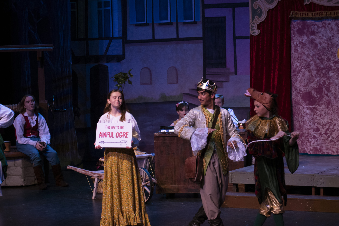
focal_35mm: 123
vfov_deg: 11.1
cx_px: 170
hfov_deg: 16.7
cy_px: 113
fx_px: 1158
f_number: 4.8
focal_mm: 82
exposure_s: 1/80
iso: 1600
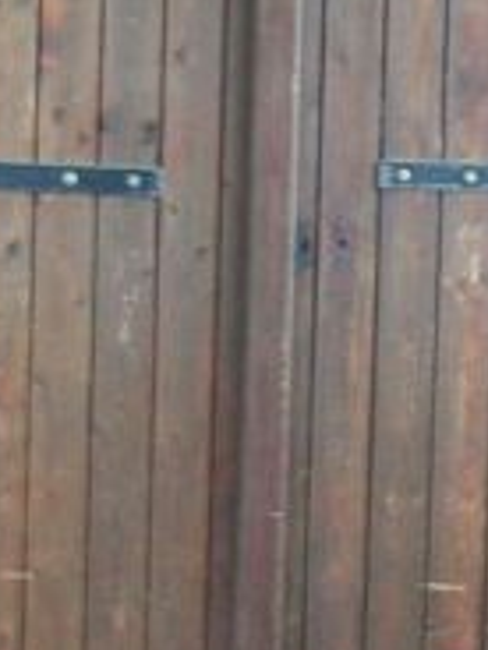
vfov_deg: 16.7
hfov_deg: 12.6
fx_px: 2218
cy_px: 300
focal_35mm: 118
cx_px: 237
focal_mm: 6.1
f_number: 2.7
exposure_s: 1/10
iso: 160
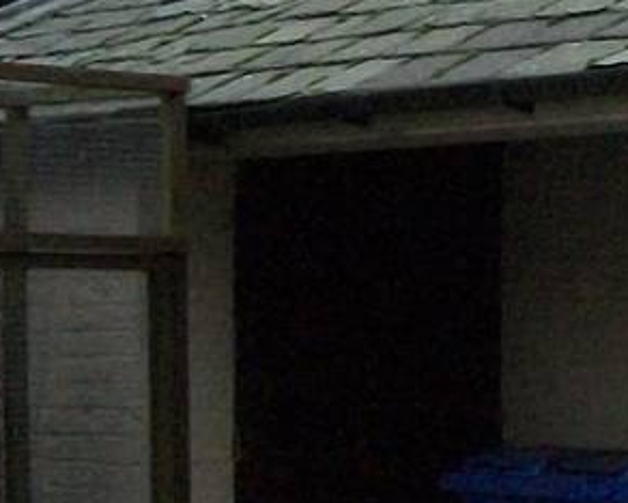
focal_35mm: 171
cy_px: 286
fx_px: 3180
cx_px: 1361
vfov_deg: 9.0
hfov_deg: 10.2
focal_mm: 5.7
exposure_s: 1/500
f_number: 2.9
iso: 438
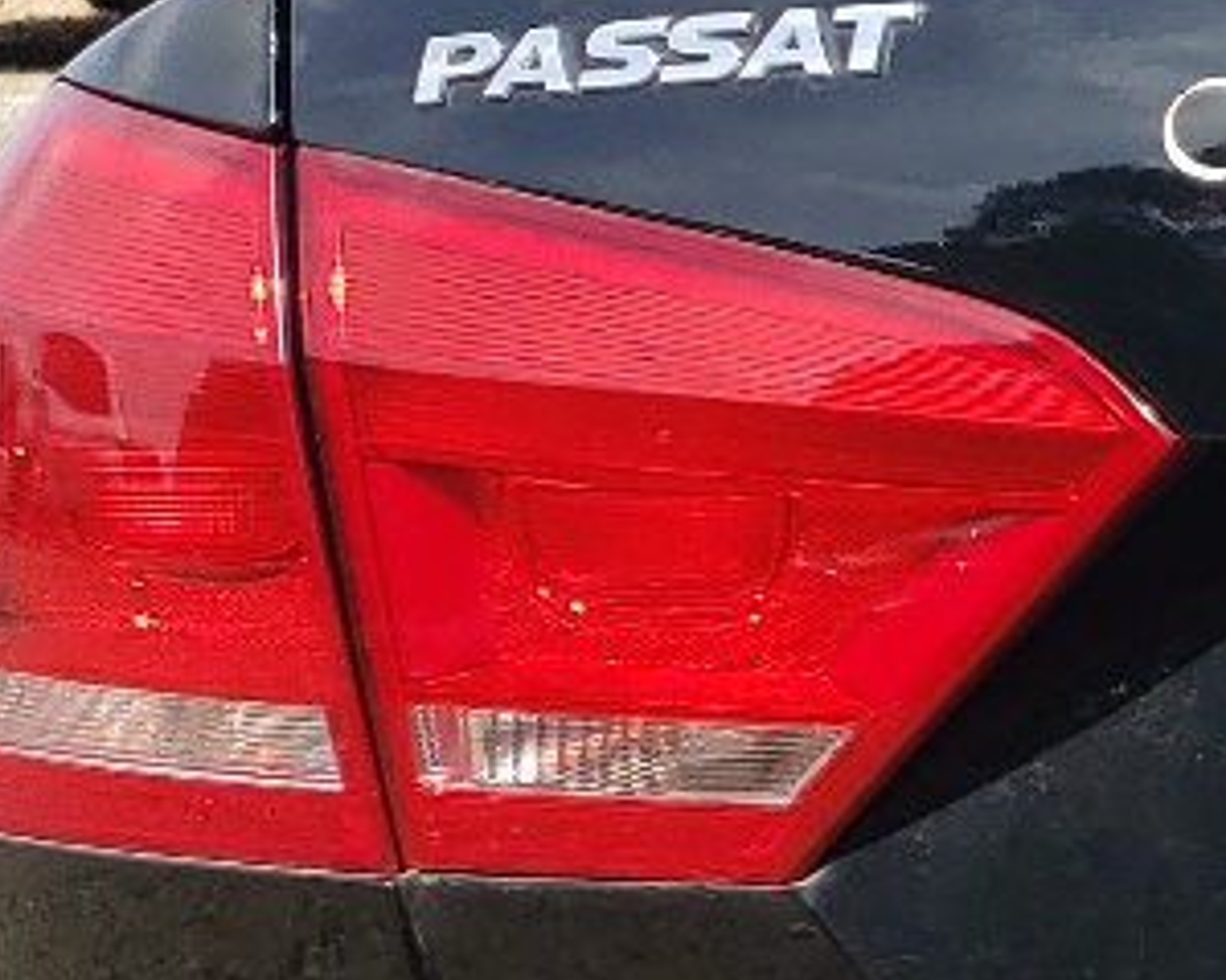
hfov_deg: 12.2
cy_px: 1025
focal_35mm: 136
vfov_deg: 11.2
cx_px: 2608
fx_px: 4933
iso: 50
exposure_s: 1/2000
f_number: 1.5
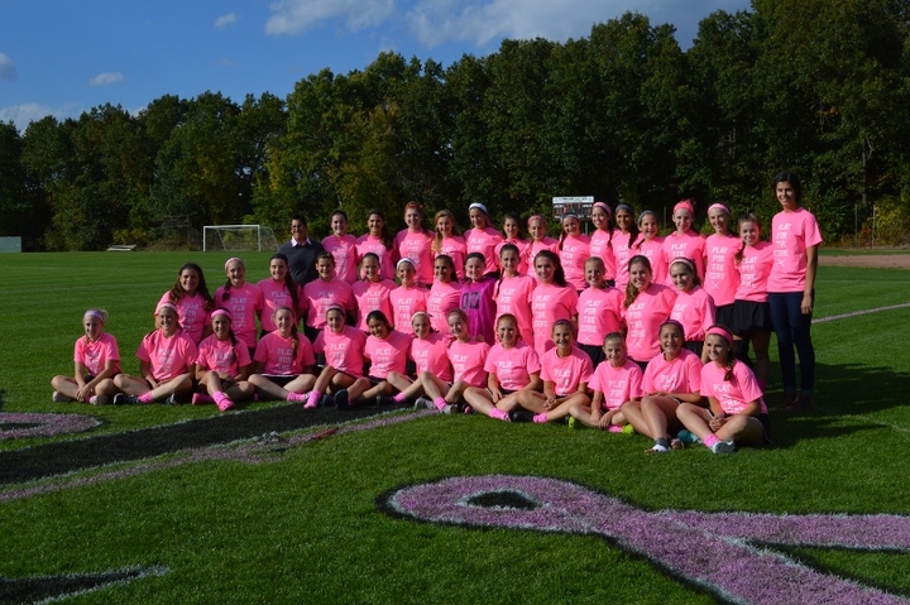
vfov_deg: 29.8
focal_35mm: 45
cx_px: 455
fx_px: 1137
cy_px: 302
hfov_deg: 43.6
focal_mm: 30
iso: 100
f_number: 9
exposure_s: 1/320
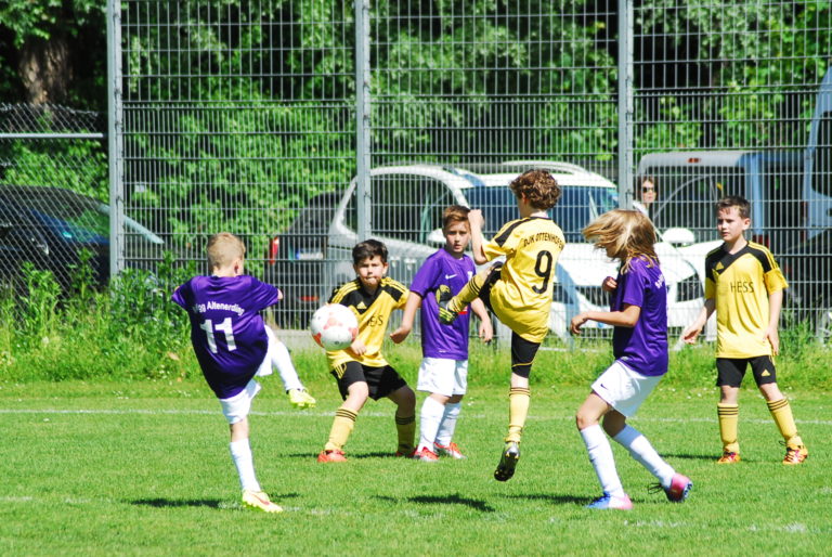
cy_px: 278
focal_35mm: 278
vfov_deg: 5.0
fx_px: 6421
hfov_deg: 7.4
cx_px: 416
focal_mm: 185
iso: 200
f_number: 5.6
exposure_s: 1/500
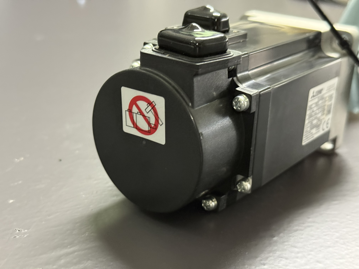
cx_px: 180
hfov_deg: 39.7
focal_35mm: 48
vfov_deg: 30.3
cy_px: 134
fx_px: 498
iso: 640
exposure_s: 1/25
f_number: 1.78
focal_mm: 6.76
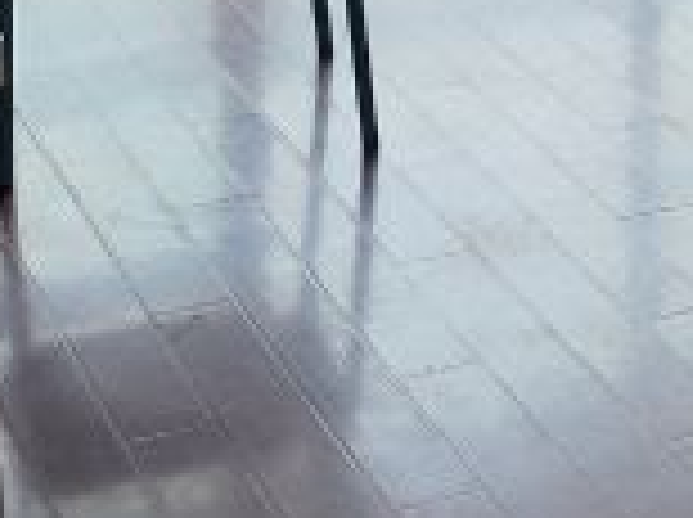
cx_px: 1310
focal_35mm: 130
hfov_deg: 13.4
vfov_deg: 10.9
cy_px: -266
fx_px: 2599
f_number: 1.79
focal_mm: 4.71
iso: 168
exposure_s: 1/33.3
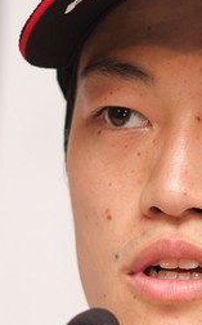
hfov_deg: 1.7
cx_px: 170
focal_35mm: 787
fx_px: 6948
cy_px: 231
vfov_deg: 2.7
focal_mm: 180
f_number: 2.8
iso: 320
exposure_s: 1/250
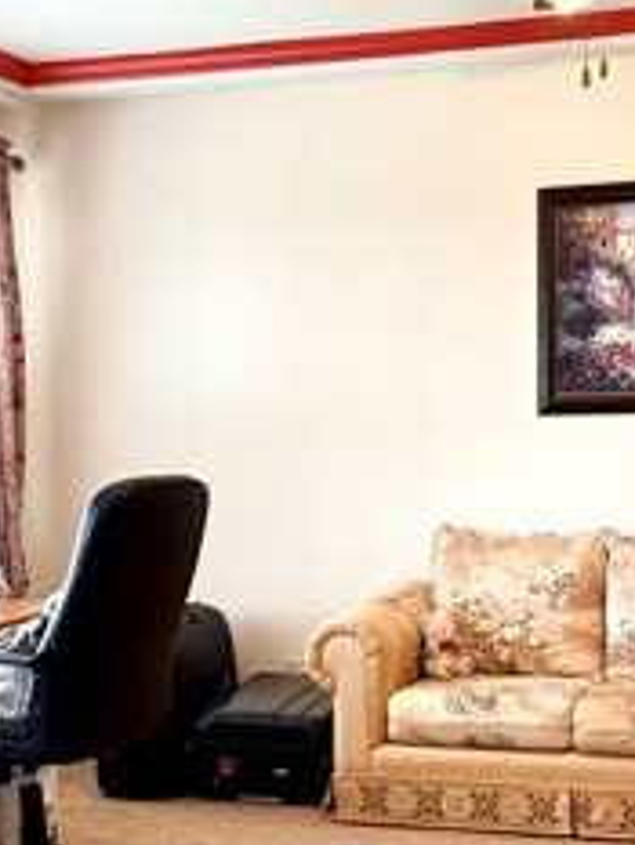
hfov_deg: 22.3
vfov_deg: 29.0
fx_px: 1613
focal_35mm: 66
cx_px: 330
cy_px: 624
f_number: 1.78
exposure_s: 1/120
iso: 320
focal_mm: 6.76
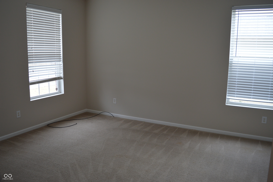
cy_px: 91
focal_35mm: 32
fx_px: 239
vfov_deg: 41.6
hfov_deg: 59.5
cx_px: 136
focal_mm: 21
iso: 400
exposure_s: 1/80
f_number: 4.5
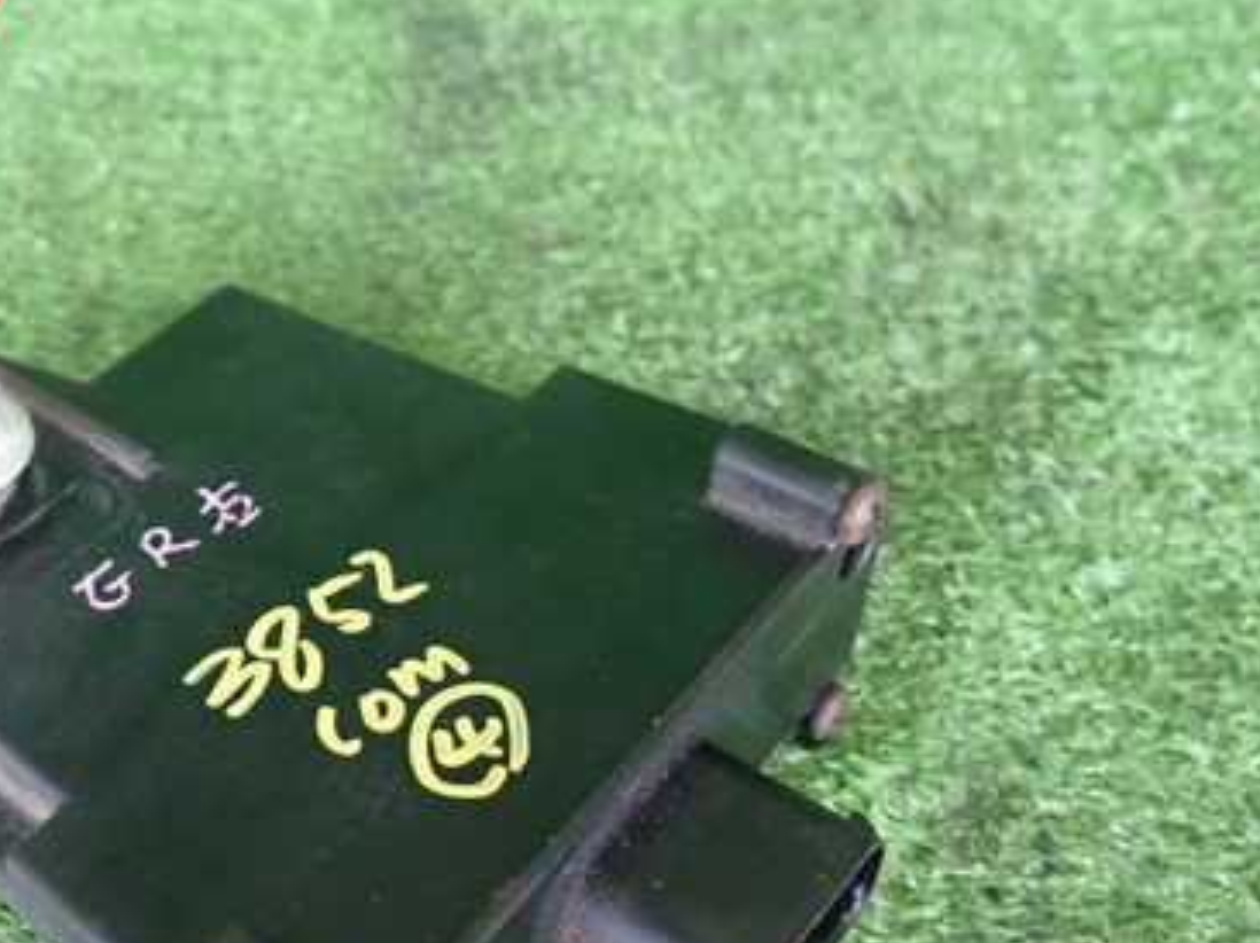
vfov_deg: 34.3
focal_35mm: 41
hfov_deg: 45.0
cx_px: 406
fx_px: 1491
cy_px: 712
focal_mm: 4.5
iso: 640
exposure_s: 1/40
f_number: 2
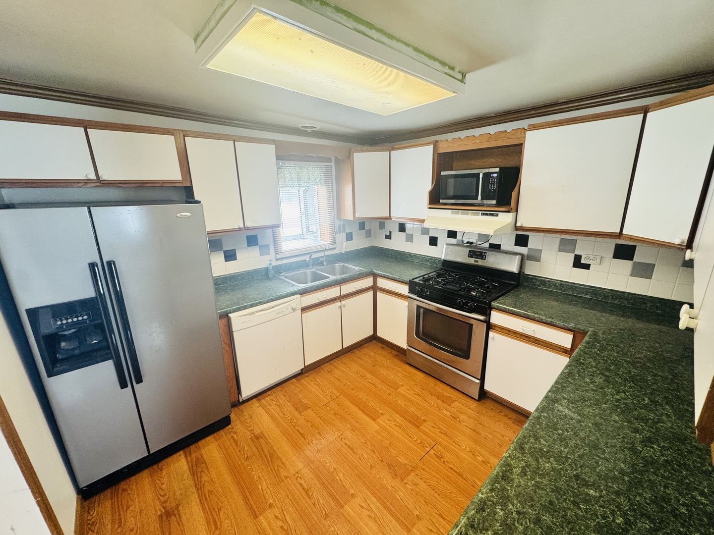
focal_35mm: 14
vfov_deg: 85.7
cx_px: 357
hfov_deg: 102.1
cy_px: 268
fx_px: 289
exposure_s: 1/60
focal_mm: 2.22
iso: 160
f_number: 2.2
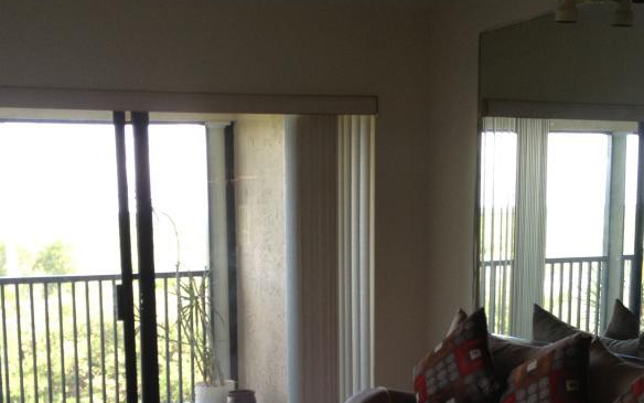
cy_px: 393
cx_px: 282
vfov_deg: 19.5
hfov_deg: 31.5
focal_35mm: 65
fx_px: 1141
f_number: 2.4
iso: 50
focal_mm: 4.28
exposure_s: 1/40
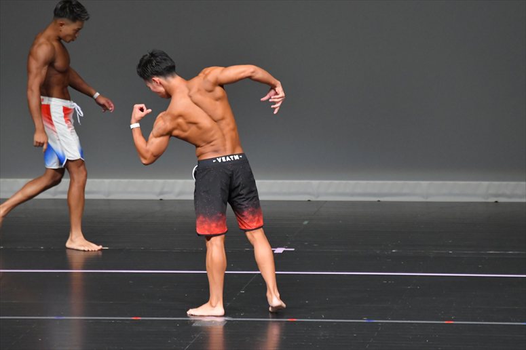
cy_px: 175
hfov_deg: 5.5
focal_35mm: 375
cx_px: 263
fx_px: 5477
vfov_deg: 3.7
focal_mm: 250
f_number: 5.6
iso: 5000
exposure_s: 1/400
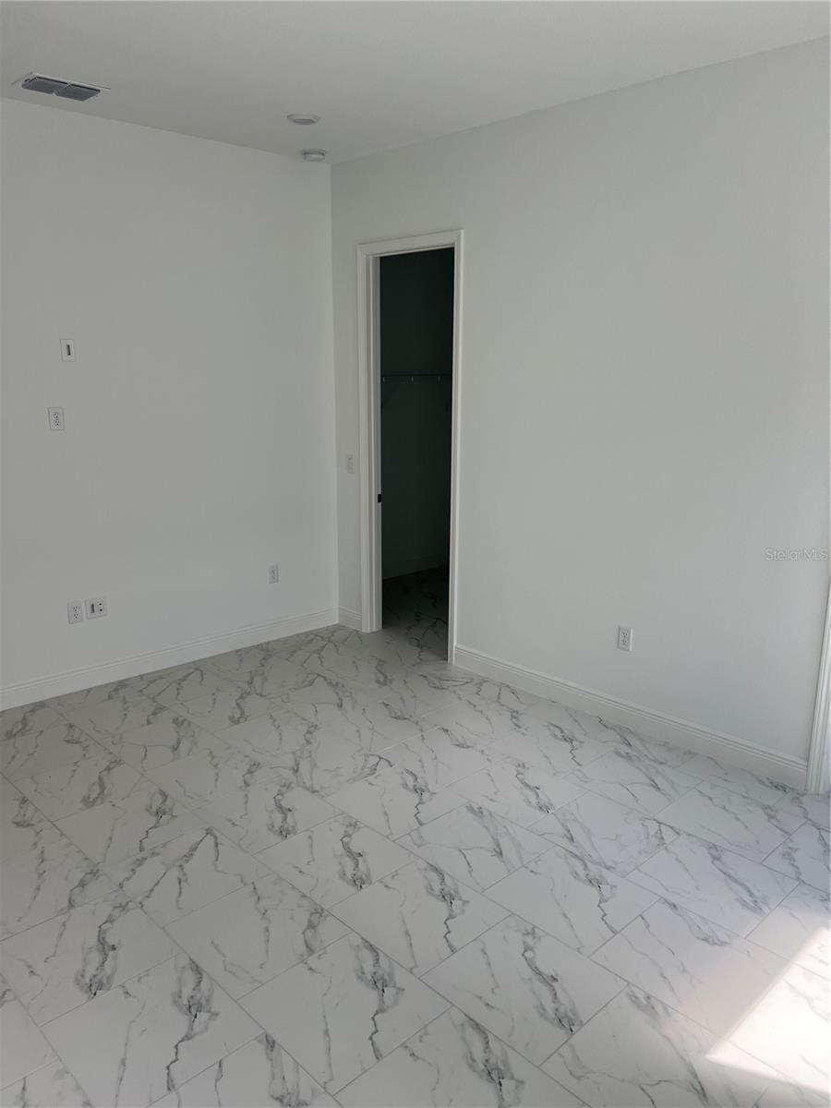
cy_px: 554
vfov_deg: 67.3
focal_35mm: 26
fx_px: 832
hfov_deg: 53.1
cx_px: 416
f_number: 1.5
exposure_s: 1/380
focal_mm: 5.7
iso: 50
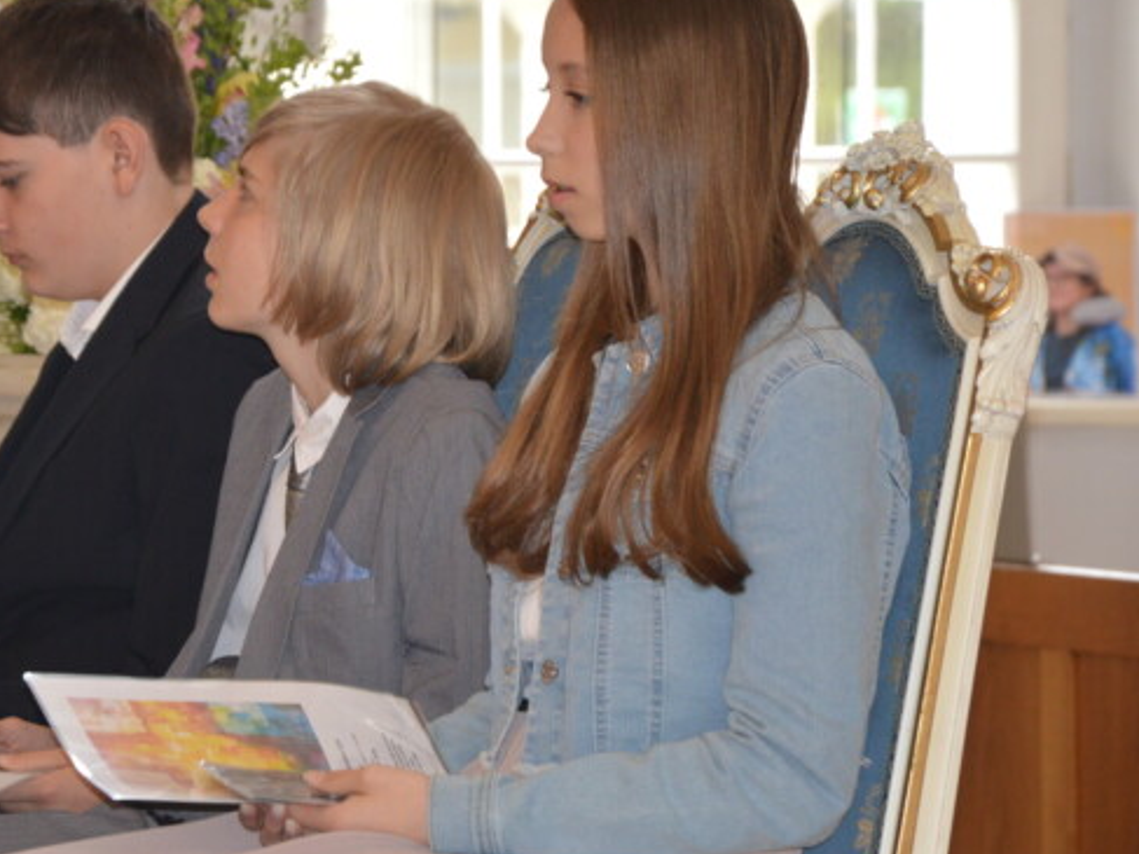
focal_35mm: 249
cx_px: 281
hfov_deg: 8.0
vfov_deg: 6.0
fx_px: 8184
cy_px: 344
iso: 720
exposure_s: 1/60
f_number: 5.6
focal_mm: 105
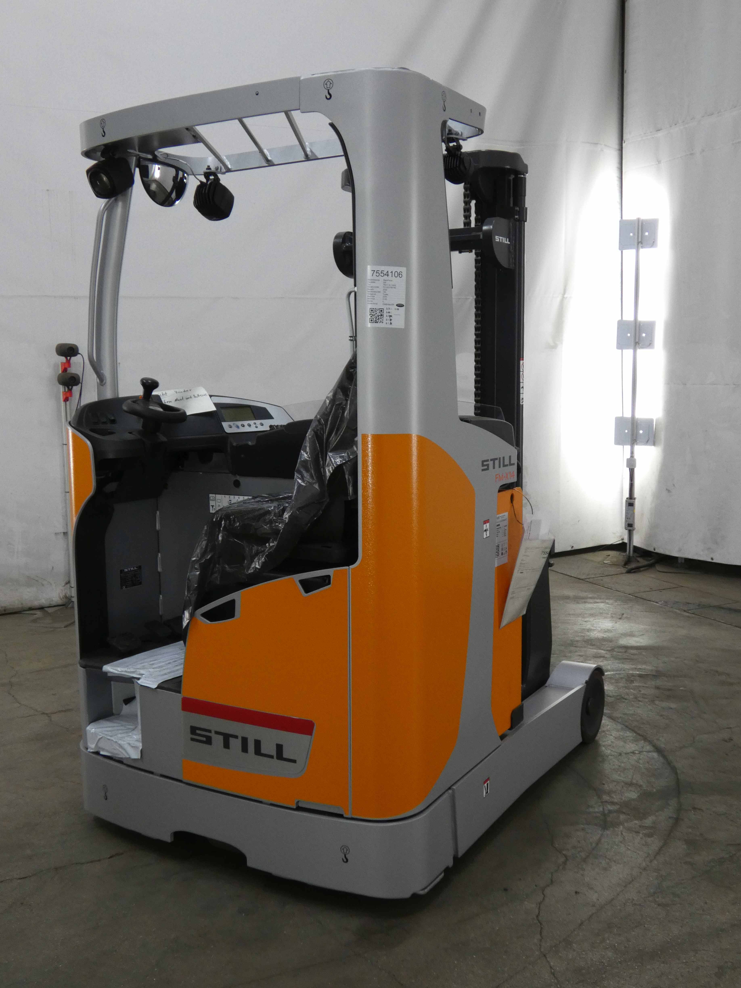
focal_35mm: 35
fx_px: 999
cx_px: 370
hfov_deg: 40.7
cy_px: 494
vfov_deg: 52.6
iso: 250
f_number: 3.4
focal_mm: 6.2
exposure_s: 1/80
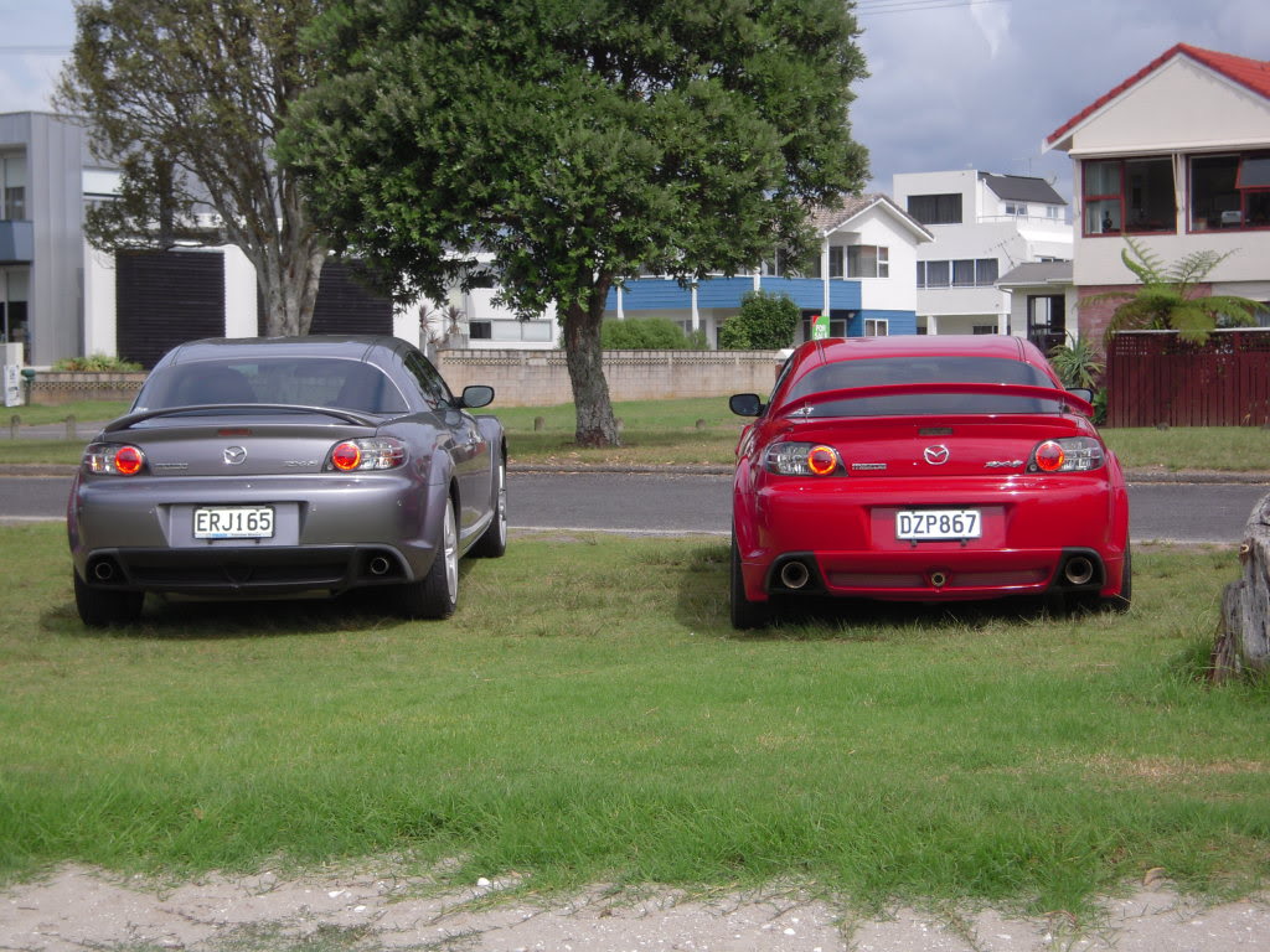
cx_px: 635
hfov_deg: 24.1
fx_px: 2972
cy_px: 476
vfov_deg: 18.2
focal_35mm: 81
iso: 100
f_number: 4.7
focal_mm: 14.5
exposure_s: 1/640
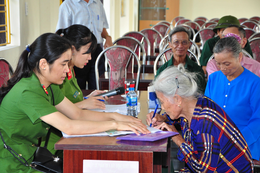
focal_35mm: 93
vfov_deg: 14.7
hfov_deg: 21.9
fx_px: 671
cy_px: 86
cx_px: 130
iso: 500
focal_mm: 62
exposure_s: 1/60
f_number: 5.3
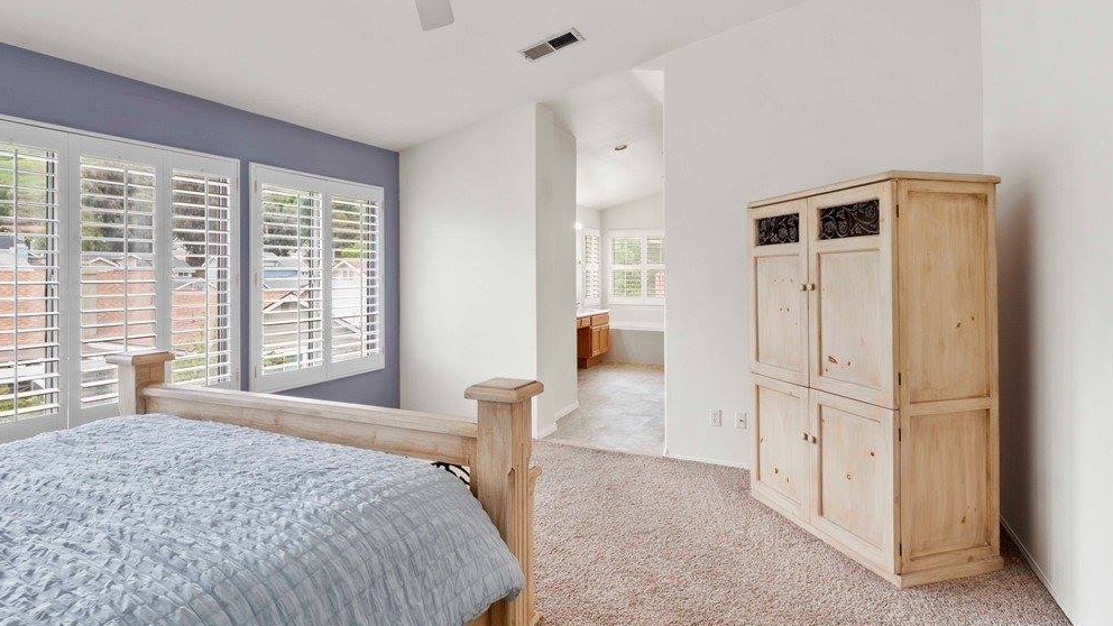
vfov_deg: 60.8
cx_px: 562
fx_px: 531
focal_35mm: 18
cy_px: 274
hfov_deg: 92.7
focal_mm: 8
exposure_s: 1/6
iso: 200
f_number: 9
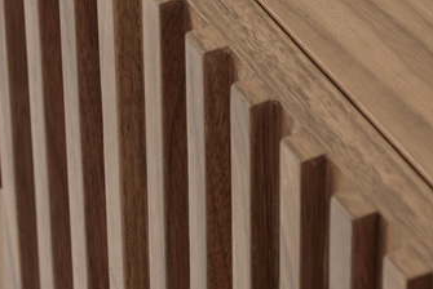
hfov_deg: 7.3
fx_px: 3393
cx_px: 197
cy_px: 35
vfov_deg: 4.9
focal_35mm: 282
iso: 100
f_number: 11
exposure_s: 1/10
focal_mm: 105
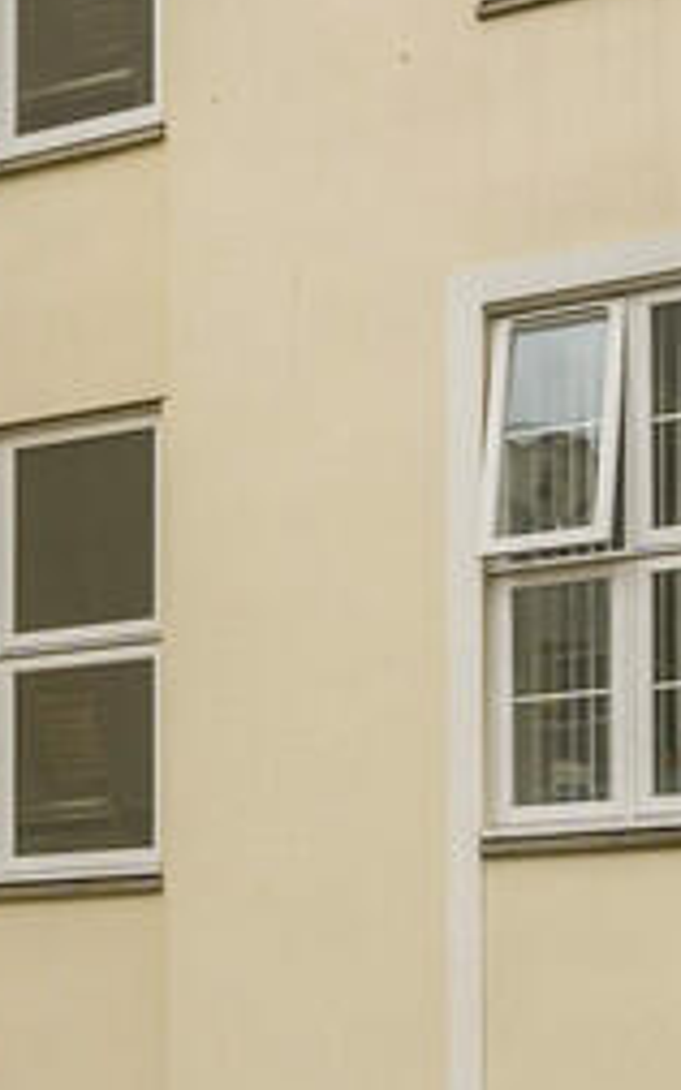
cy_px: 368
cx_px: 73
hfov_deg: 13.1
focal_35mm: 99
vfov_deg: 20.9
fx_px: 2941
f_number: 8
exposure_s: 1/640
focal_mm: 16
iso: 400
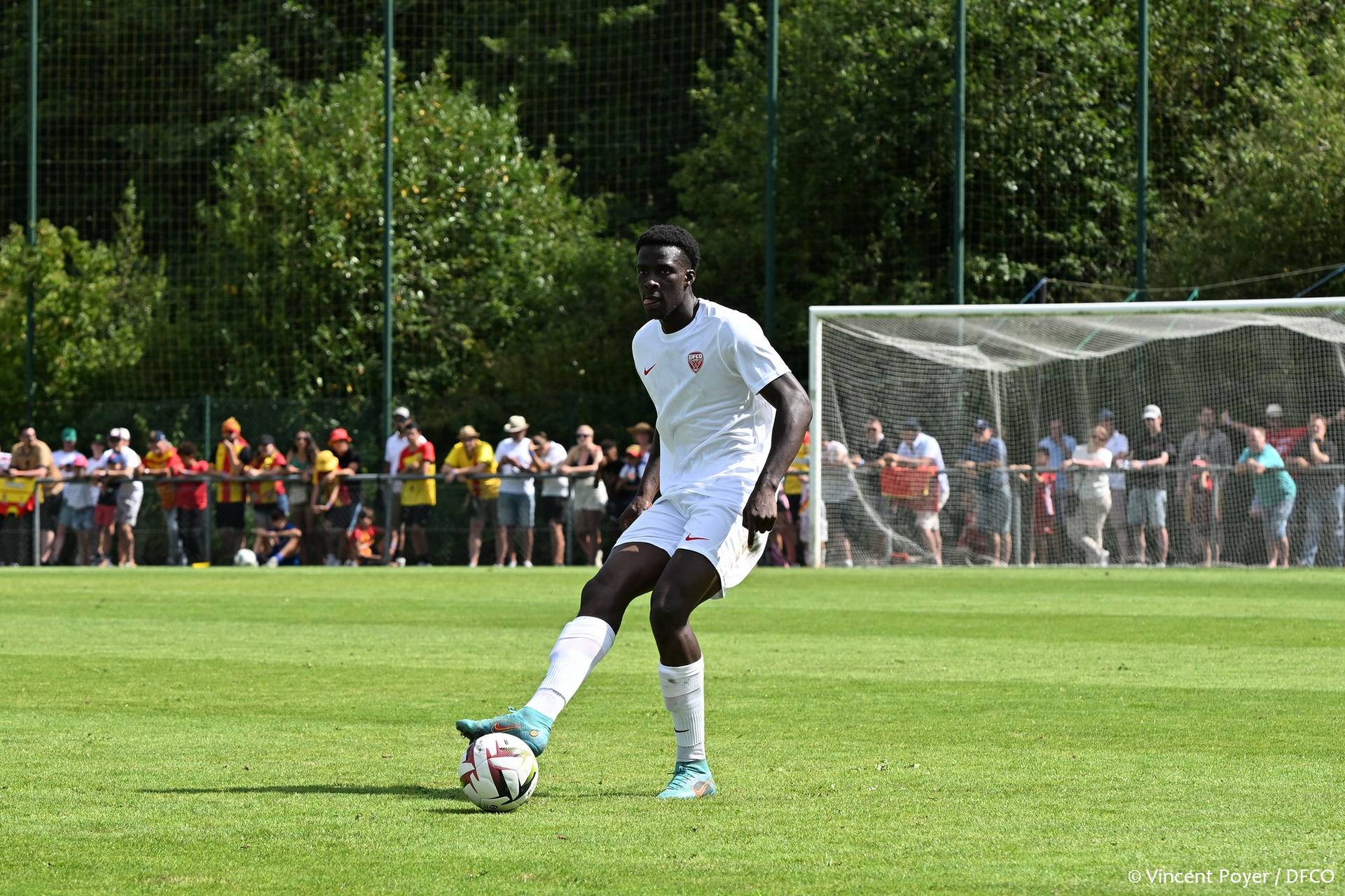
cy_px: 448
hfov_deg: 11.2
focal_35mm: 183
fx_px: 6835
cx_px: 672
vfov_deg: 7.5
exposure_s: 1/1250
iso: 400
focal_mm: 122
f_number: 6.3
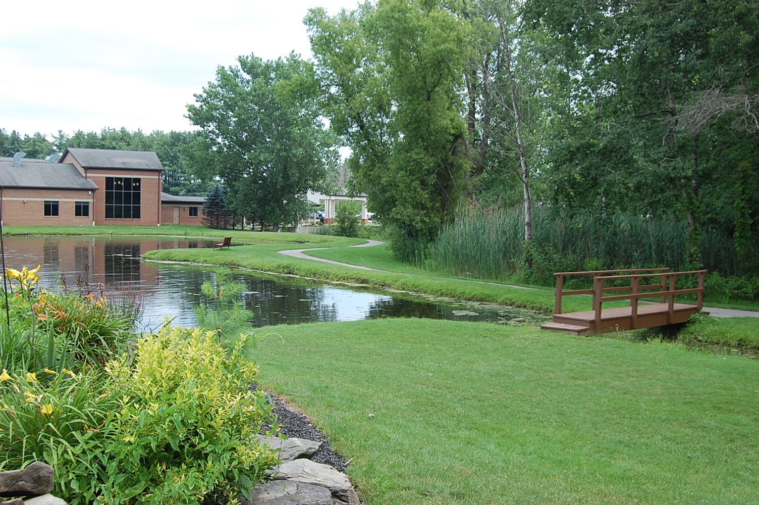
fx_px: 822
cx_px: 380
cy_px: 252
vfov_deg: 34.1
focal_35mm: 39
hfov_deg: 49.6
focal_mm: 26
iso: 200
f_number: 7.1
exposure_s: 1/200
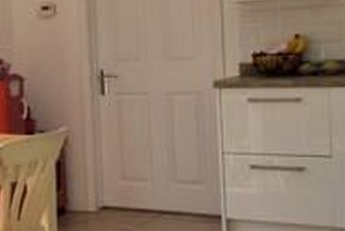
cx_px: -251
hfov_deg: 19.5
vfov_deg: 16.6
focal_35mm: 82
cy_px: 71
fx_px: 786
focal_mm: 10
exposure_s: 1/200
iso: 100
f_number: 8
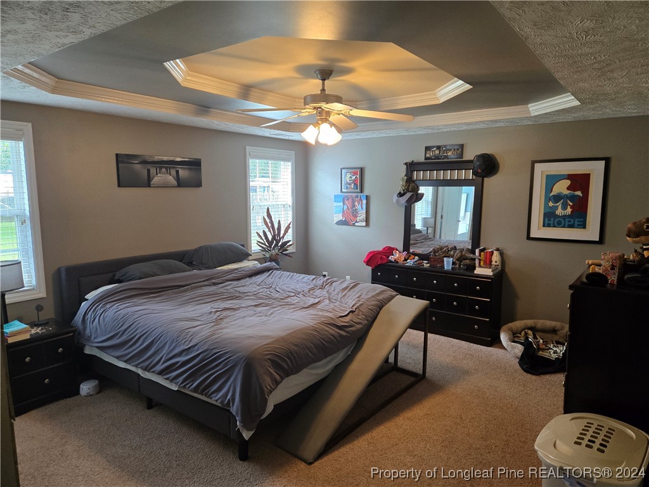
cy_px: 244
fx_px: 431
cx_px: 324
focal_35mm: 23
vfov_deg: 58.9
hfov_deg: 73.9
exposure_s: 1/120
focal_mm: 5.4
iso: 320
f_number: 1.8
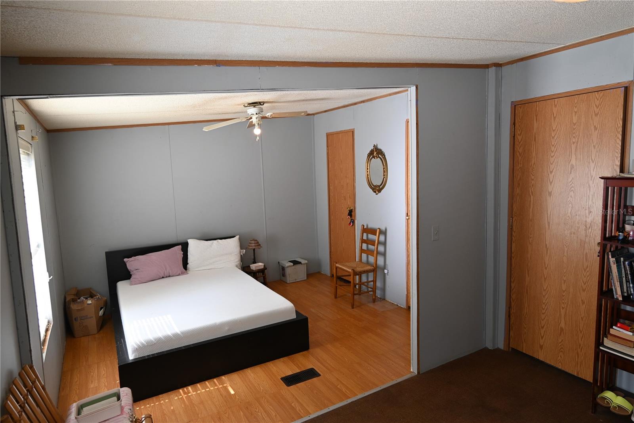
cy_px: 212
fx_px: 370
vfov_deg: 59.5
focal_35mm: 21
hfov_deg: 81.2
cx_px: 317
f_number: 4
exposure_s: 1/160
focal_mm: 14
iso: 400
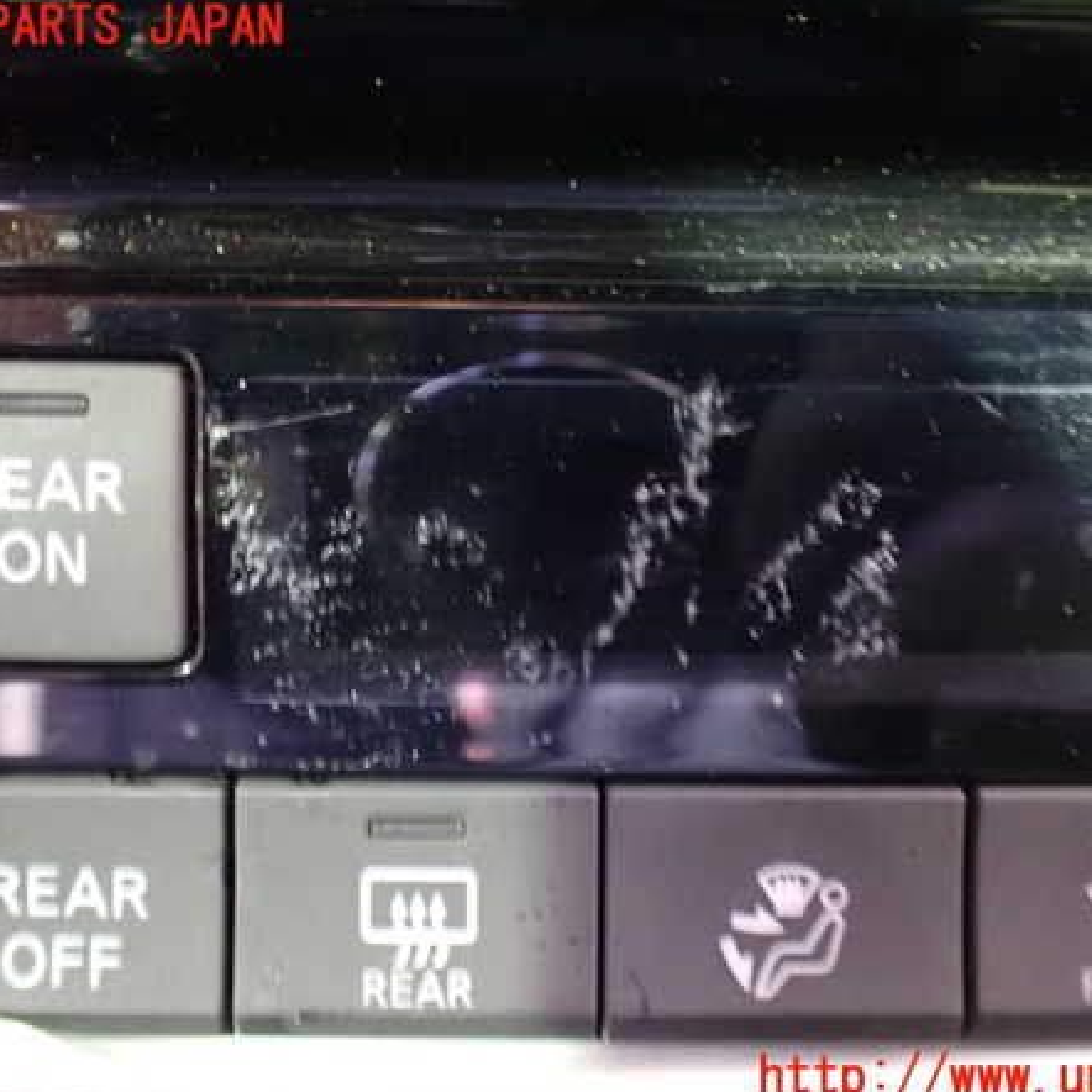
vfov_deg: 46.0
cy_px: 553
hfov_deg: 46.0
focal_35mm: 36
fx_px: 1285
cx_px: 576
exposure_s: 1/8
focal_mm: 5.4
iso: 1600
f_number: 2.3
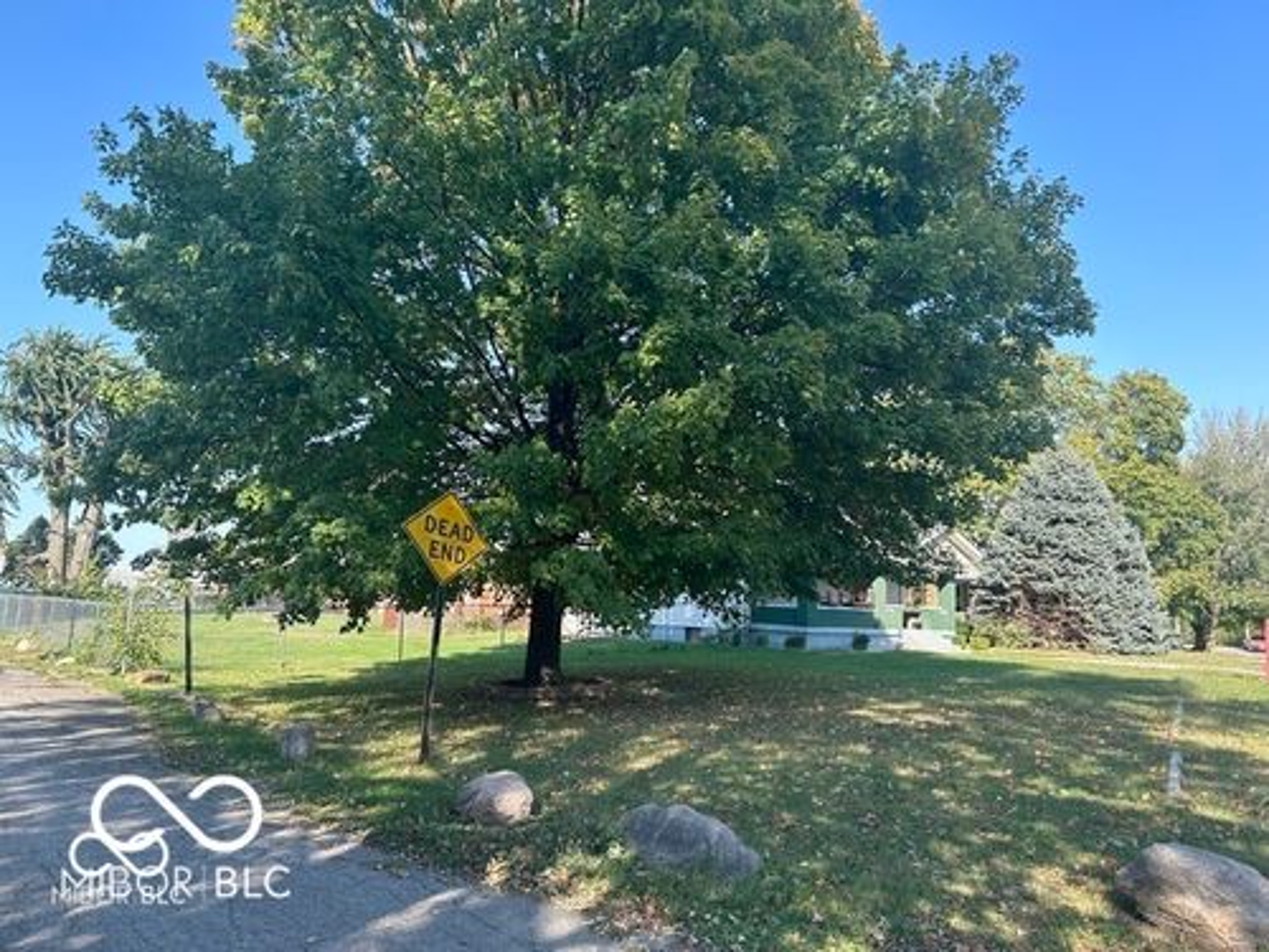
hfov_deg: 67.3
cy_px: 476
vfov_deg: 53.1
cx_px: 634
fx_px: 953
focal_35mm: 26
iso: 50
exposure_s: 1/743
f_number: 1.5
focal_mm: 5.7
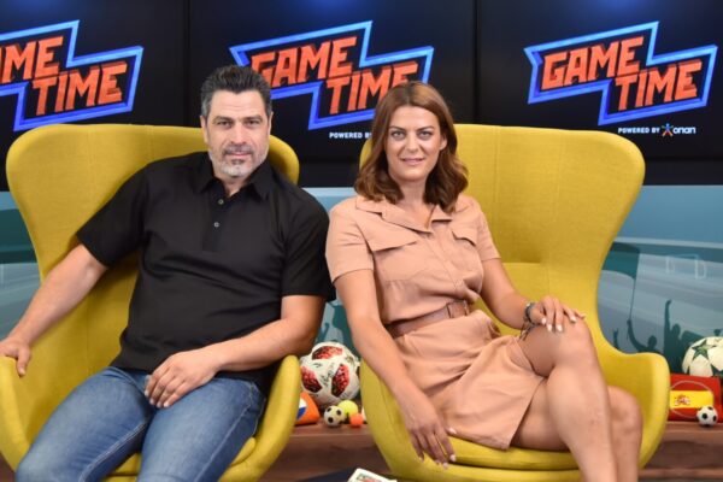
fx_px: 1004
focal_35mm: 50
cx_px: 362
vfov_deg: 27.0
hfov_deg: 39.6
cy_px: 241
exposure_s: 1/320
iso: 1600
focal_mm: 50
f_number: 4
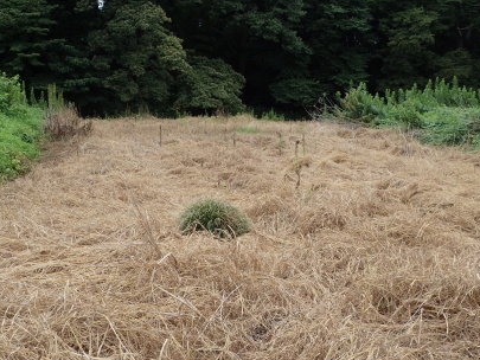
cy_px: 178
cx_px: 231
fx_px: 638
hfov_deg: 41.2
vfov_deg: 31.5
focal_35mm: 46
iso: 100
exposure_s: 1/320
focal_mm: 6.42
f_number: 3.5
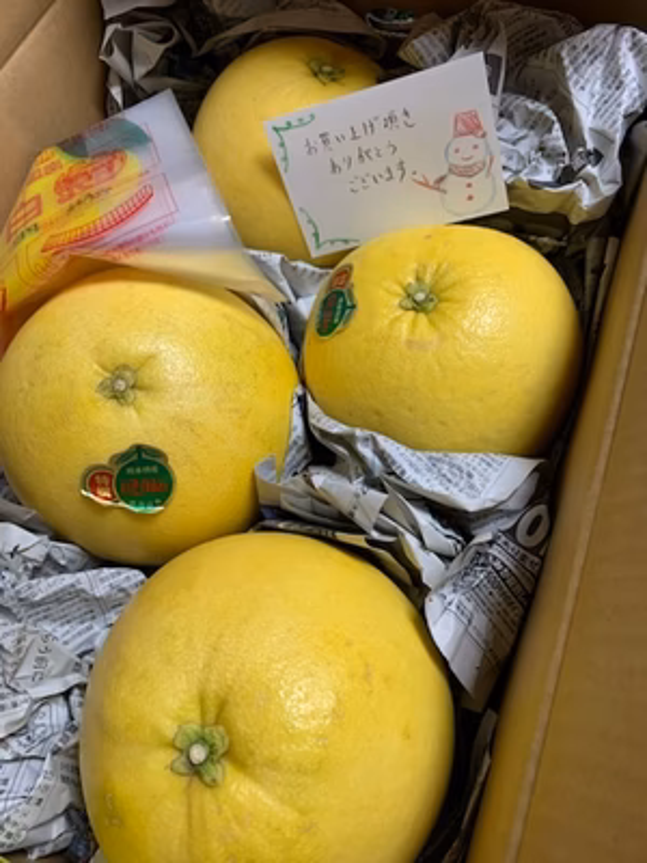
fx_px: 648
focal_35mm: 26
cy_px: 432
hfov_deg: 53.1
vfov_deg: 67.3
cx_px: 324
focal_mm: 4.25
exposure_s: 1/50
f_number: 1.8
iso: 200
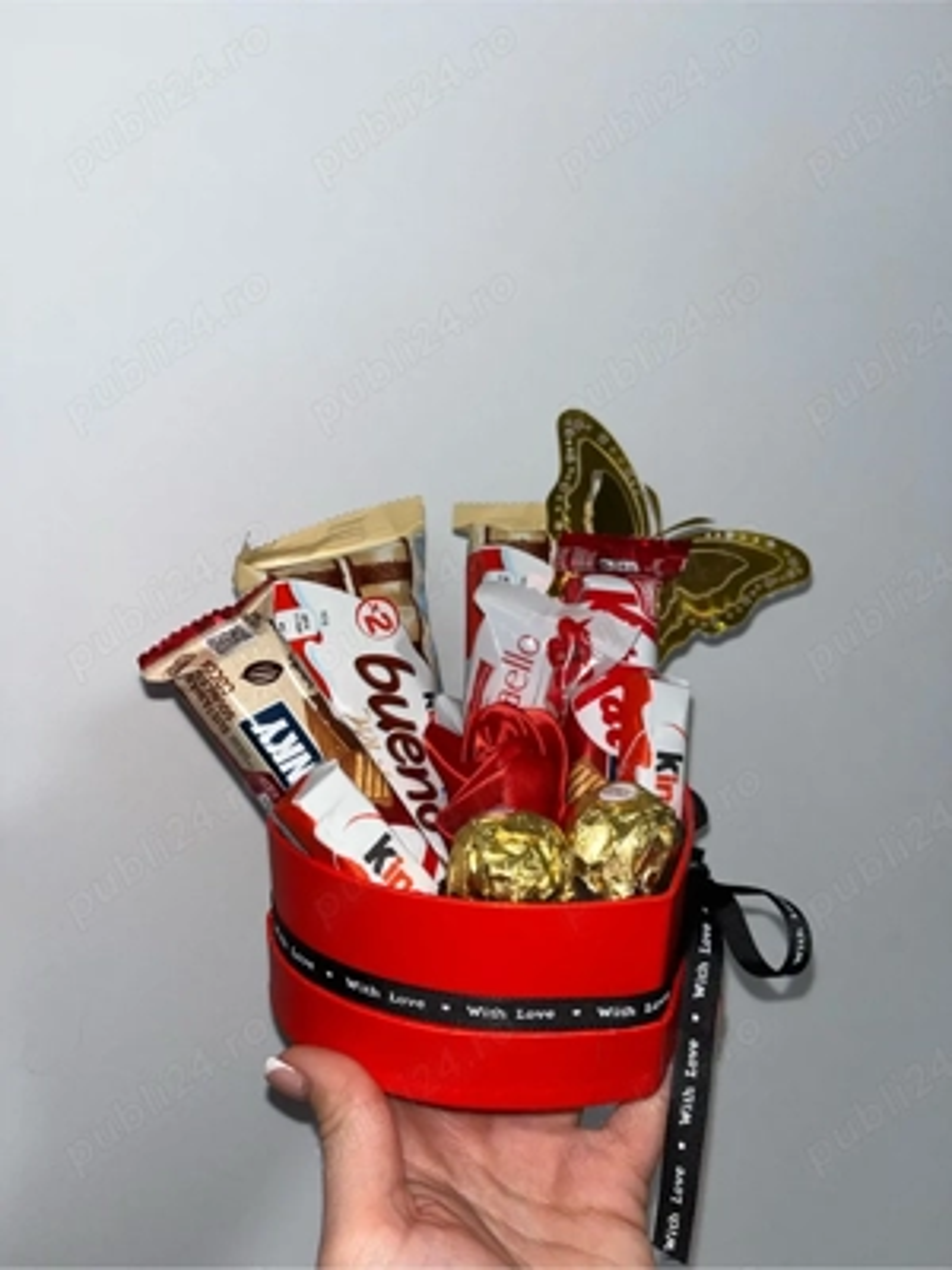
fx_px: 953
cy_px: 635
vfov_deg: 67.3
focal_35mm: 26
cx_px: 476
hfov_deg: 53.1
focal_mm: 5.1
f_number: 1.6
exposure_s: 1/67
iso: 32
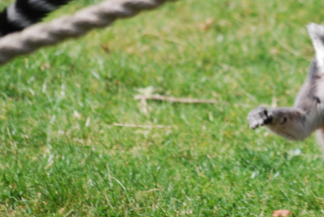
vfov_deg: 2.3
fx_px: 5424
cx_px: 261
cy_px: 84
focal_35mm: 602
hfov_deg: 3.4
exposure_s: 1/800
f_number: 5
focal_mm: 195
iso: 200
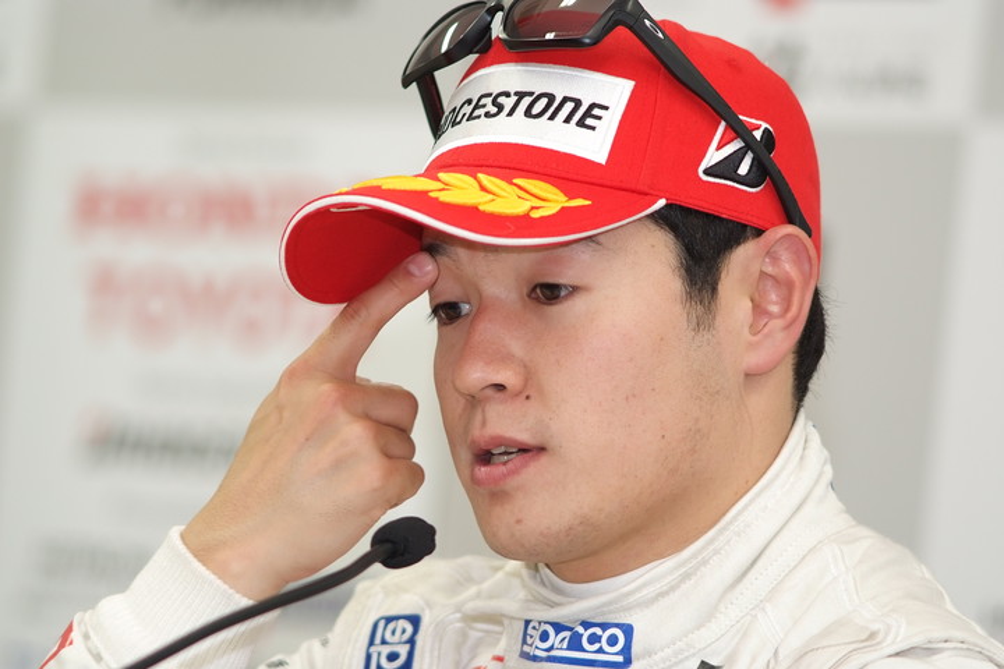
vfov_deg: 5.1
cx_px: 502
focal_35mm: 270
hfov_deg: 7.6
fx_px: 7529
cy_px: 334
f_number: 2.8
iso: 400
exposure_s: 1/125
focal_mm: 180
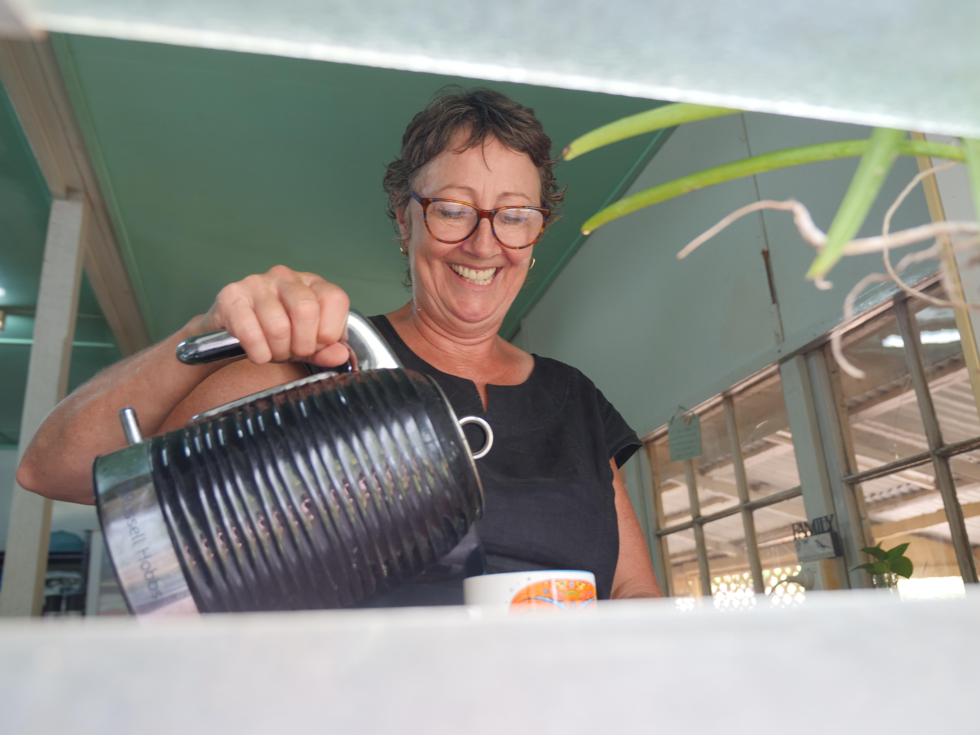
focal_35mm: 30
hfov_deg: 60.0
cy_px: 368
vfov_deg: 46.8
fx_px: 849
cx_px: 490
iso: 250
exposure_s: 1/60
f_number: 2.8
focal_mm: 15
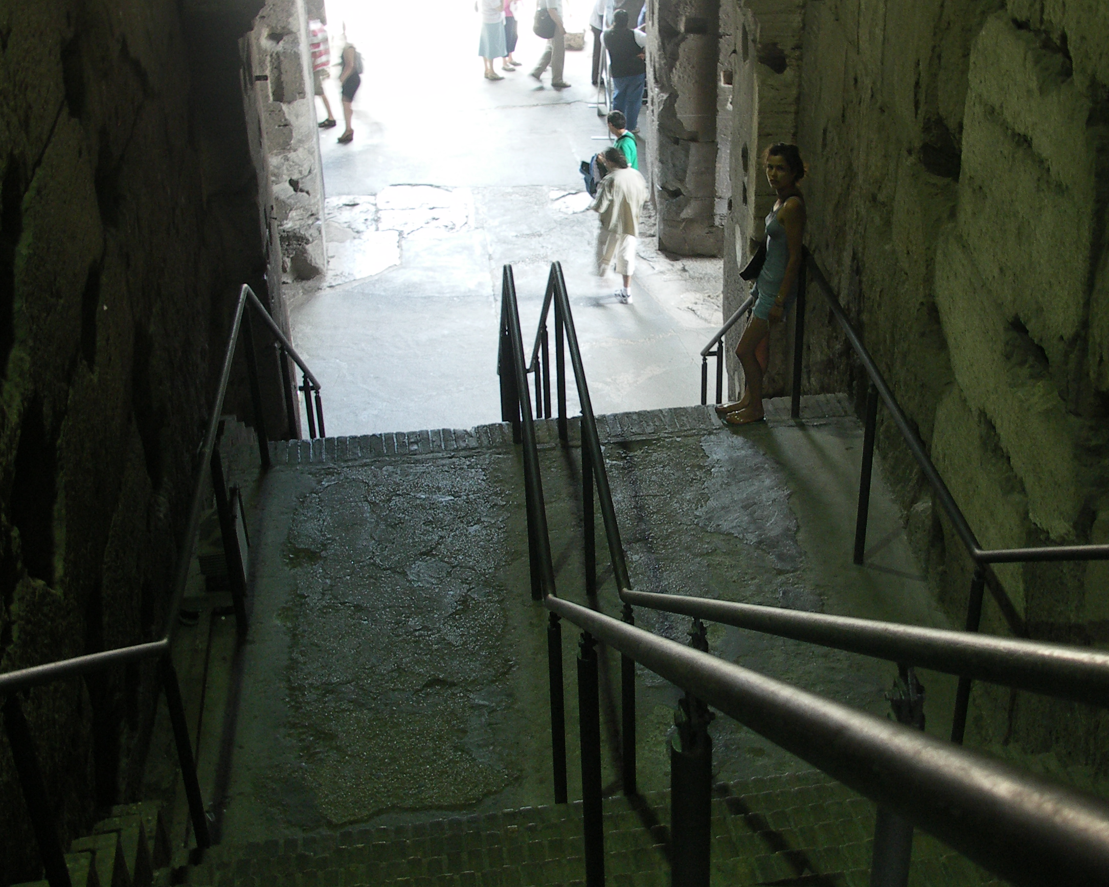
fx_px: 1543
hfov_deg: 39.4
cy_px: 444
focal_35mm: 47
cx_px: 670
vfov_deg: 32.1
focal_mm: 8.4
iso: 100
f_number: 2.8
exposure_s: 1/8
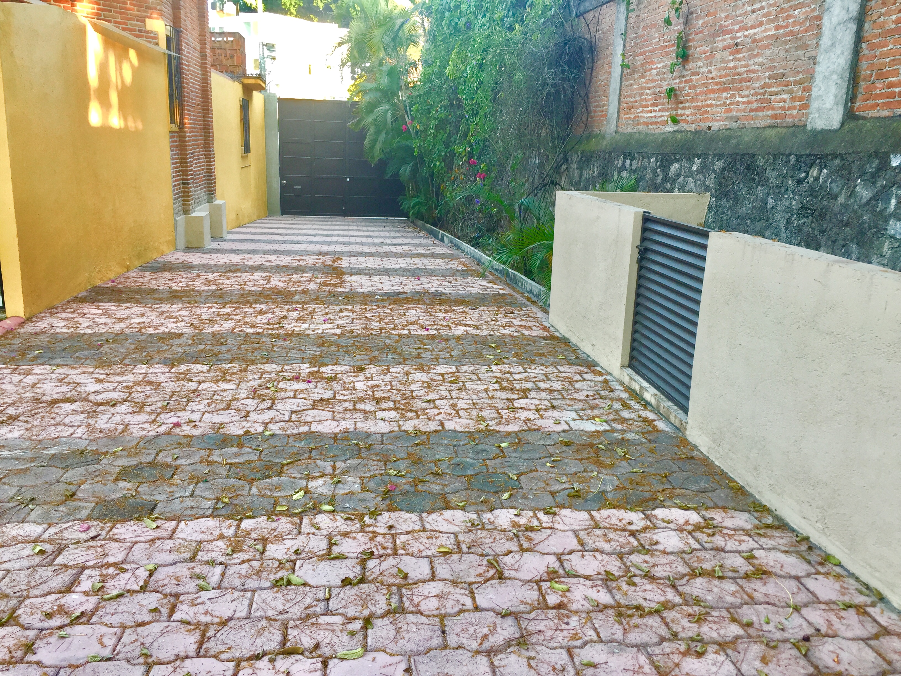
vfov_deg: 48.2
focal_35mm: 29
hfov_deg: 61.7
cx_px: 450
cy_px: 338
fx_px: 755
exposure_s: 1/120
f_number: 2.2
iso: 50
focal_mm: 4.15
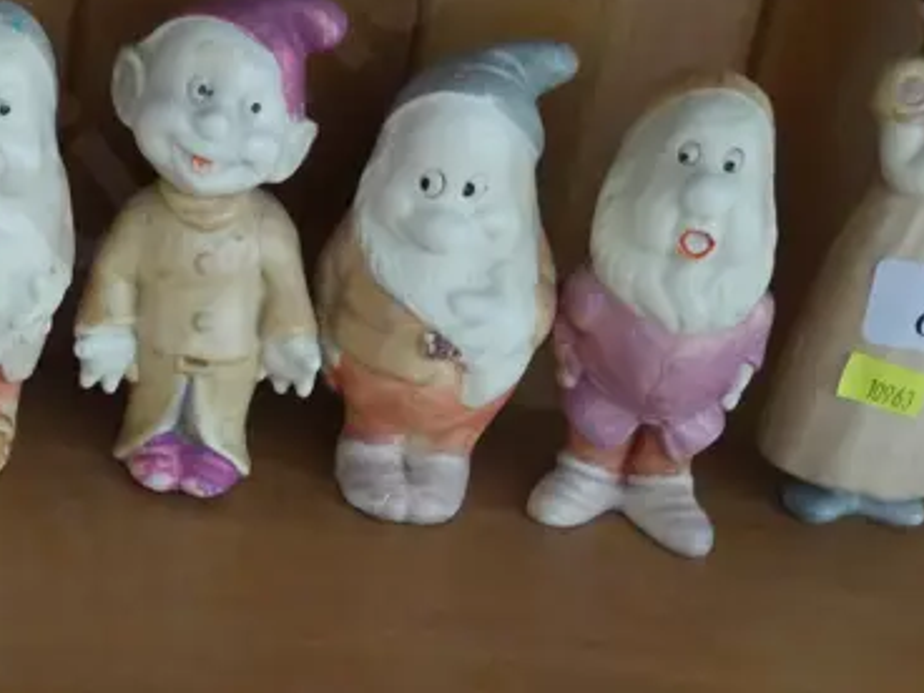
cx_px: -108
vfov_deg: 18.9
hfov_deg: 23.4
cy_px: 345
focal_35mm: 78
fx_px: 2082
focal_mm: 14
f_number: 3.5
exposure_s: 1/60
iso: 3200
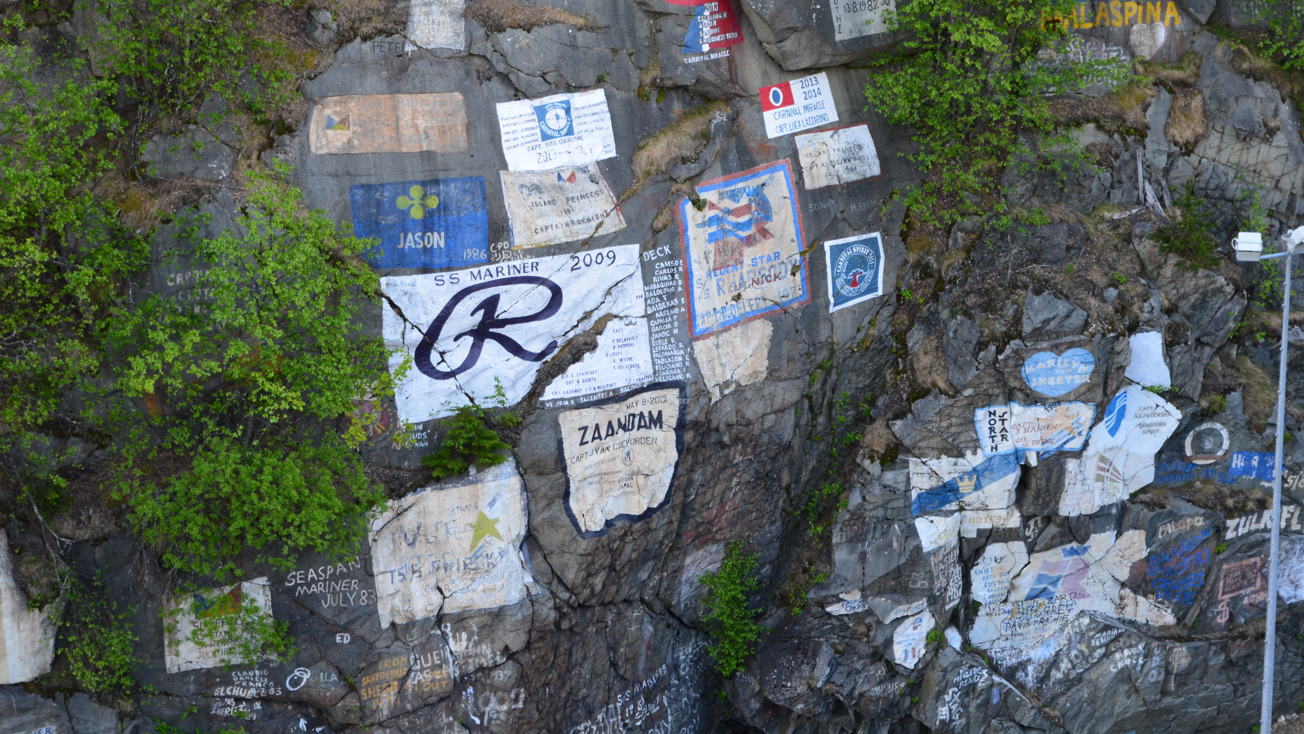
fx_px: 2992
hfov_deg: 24.6
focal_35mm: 87
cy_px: 305
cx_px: 650
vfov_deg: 14.0
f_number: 10
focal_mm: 55
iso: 400
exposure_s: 1/50
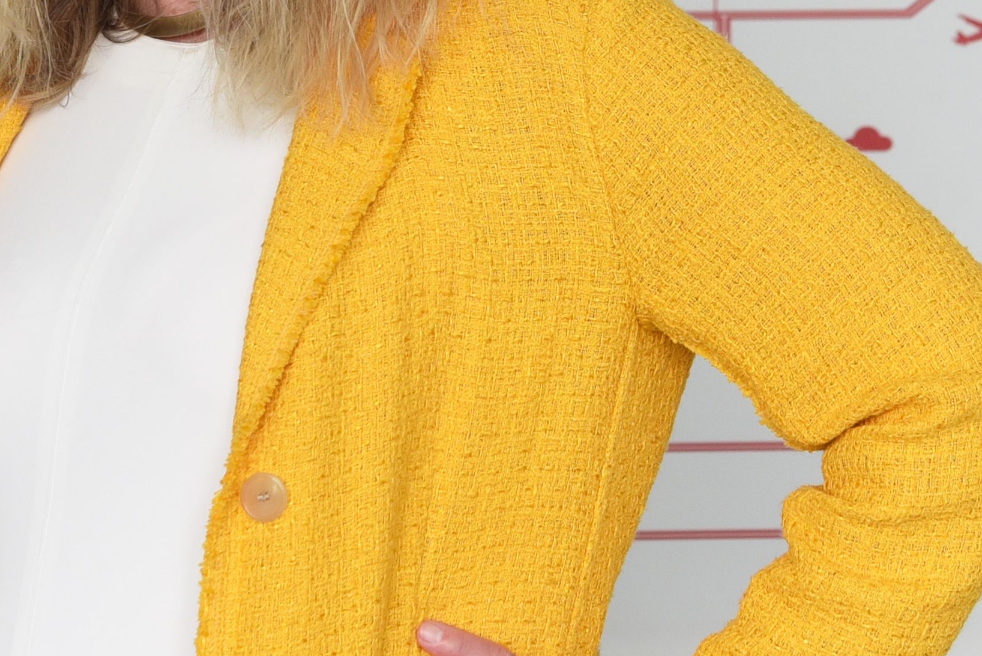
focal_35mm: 154
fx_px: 4202
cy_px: -138
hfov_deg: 13.3
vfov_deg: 8.8
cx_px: 780
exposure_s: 1/200
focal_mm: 42
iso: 640
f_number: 5
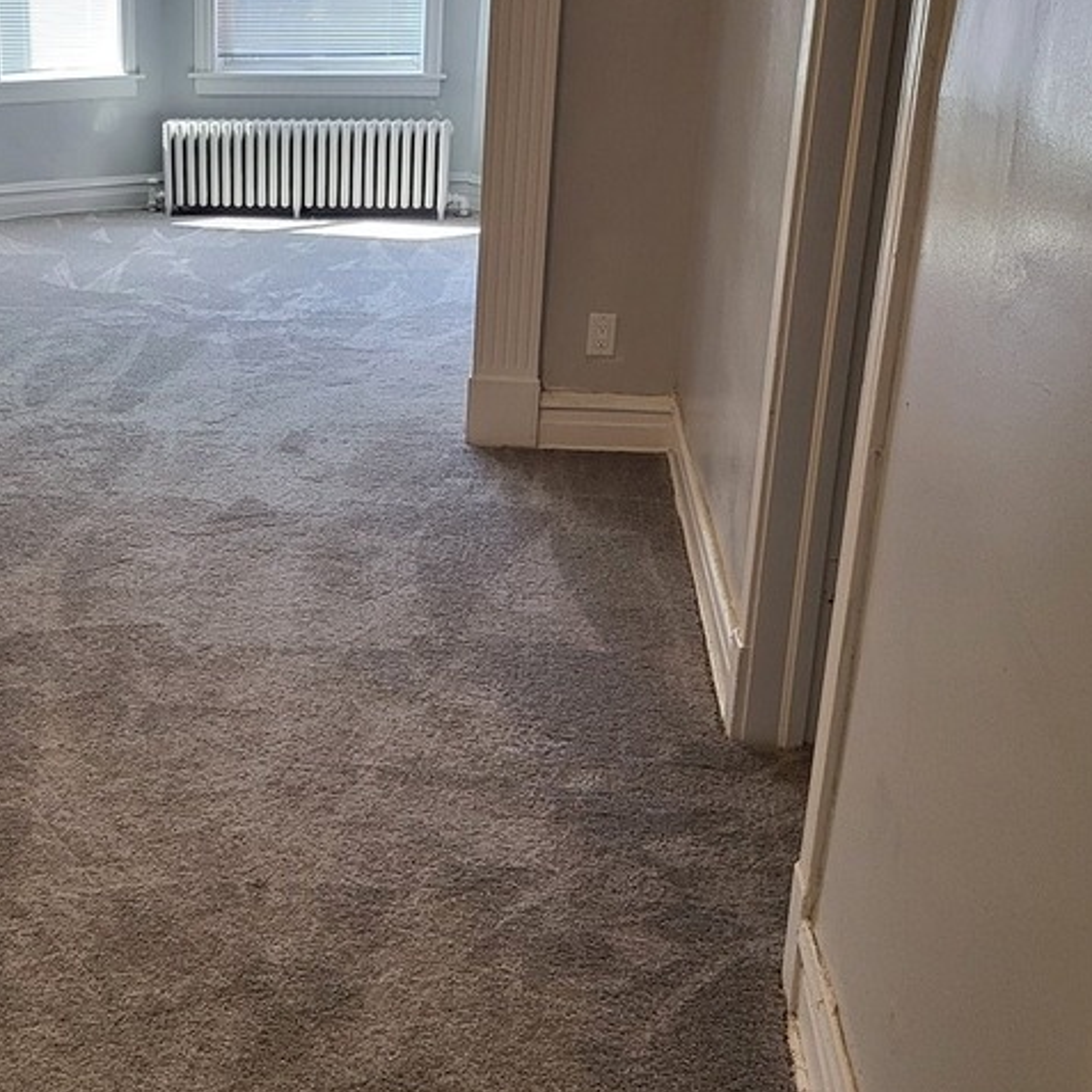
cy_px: 561
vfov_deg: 35.4
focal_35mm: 48
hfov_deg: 34.3
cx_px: 217
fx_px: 1713
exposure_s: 1/120
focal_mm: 5
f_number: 1.8
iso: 320
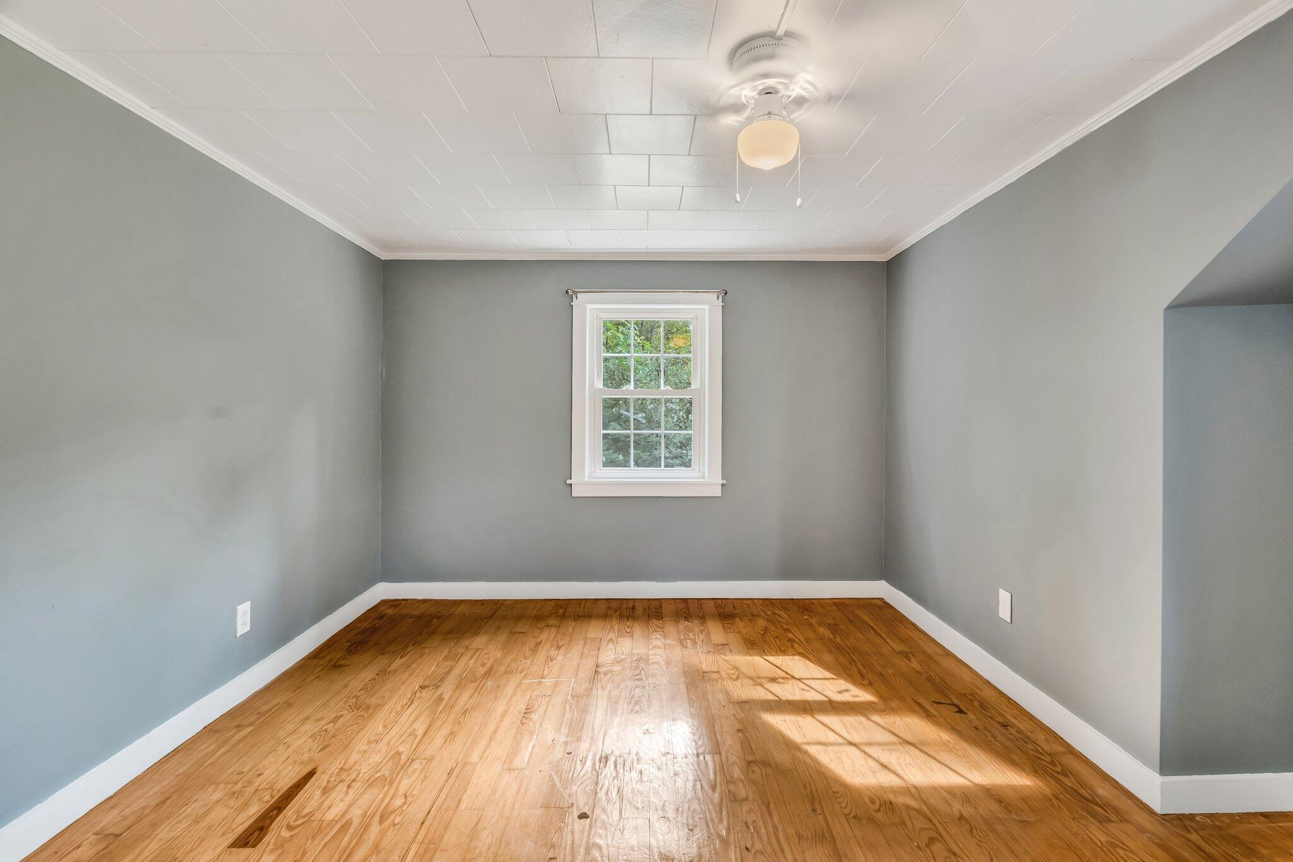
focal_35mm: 16
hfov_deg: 96.7
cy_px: 431
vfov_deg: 73.7
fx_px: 575
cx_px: 646
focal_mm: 16
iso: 640
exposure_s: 1/10
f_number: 8
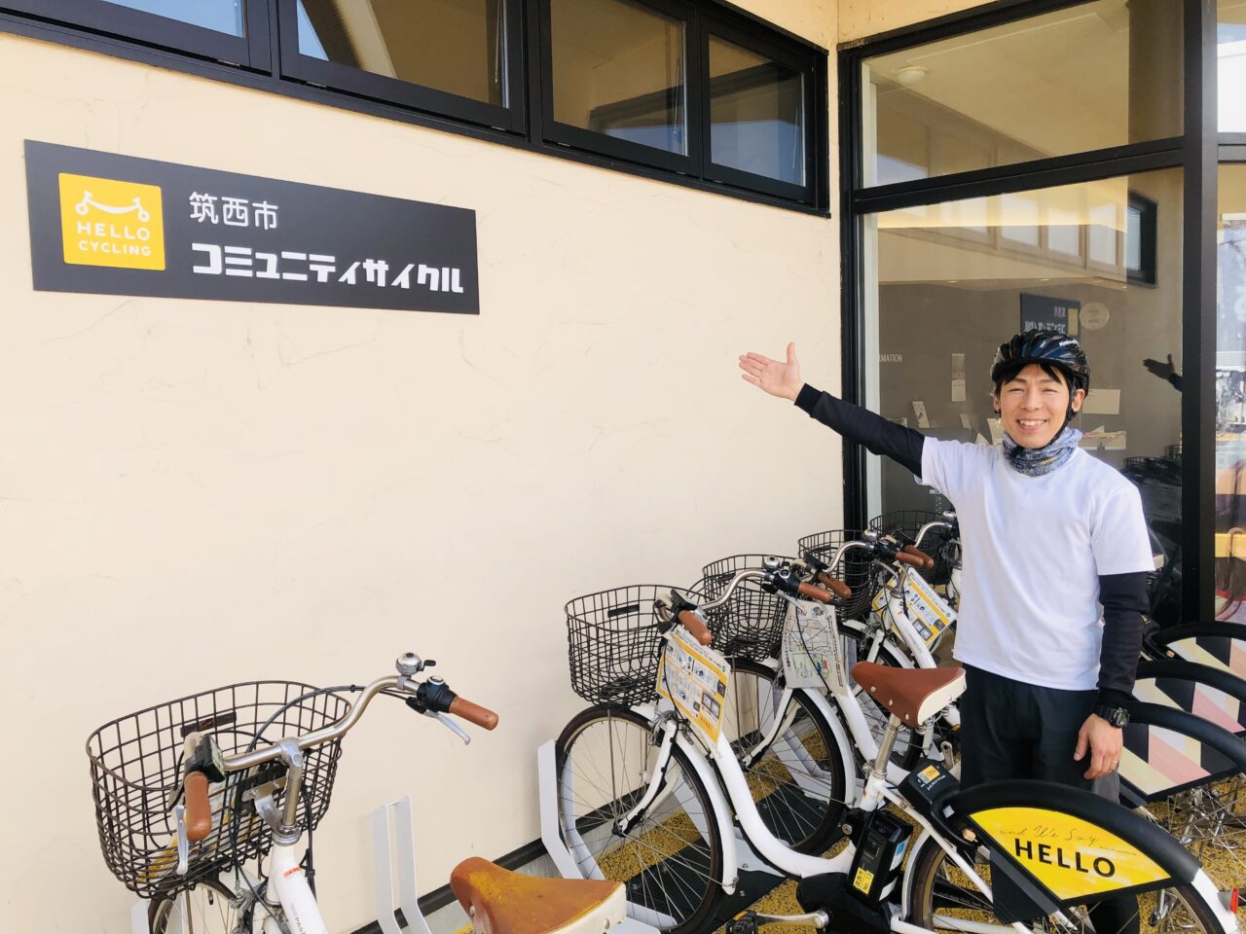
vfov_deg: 49.7
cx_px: 623
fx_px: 1008
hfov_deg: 63.4
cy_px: 467
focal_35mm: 28
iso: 20
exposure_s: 1/432
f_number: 1.8
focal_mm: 3.99
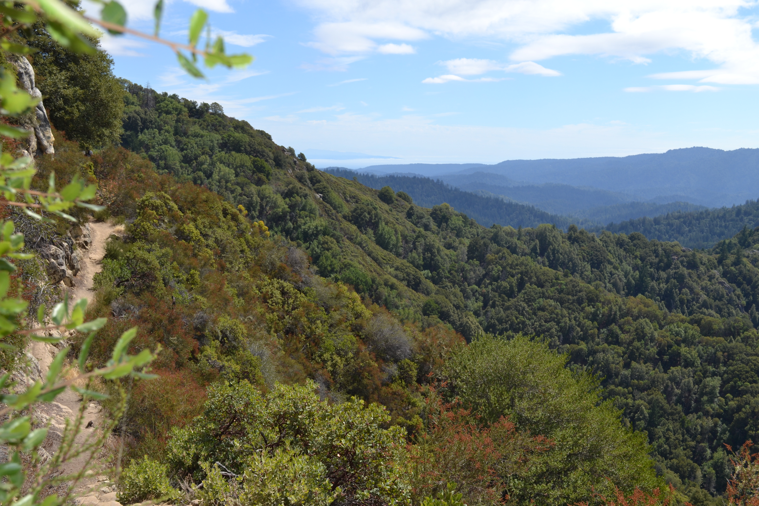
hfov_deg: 46.4
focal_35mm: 42
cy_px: 253
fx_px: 885
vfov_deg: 31.9
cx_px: 380
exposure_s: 1/200
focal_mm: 28
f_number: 7.1
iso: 100
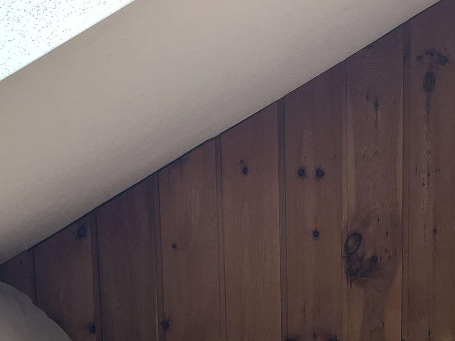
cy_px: 398
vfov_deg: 20.4
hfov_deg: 28.2
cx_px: 338
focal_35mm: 68
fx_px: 894
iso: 100
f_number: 1.6
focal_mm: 5.1
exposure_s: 1/120
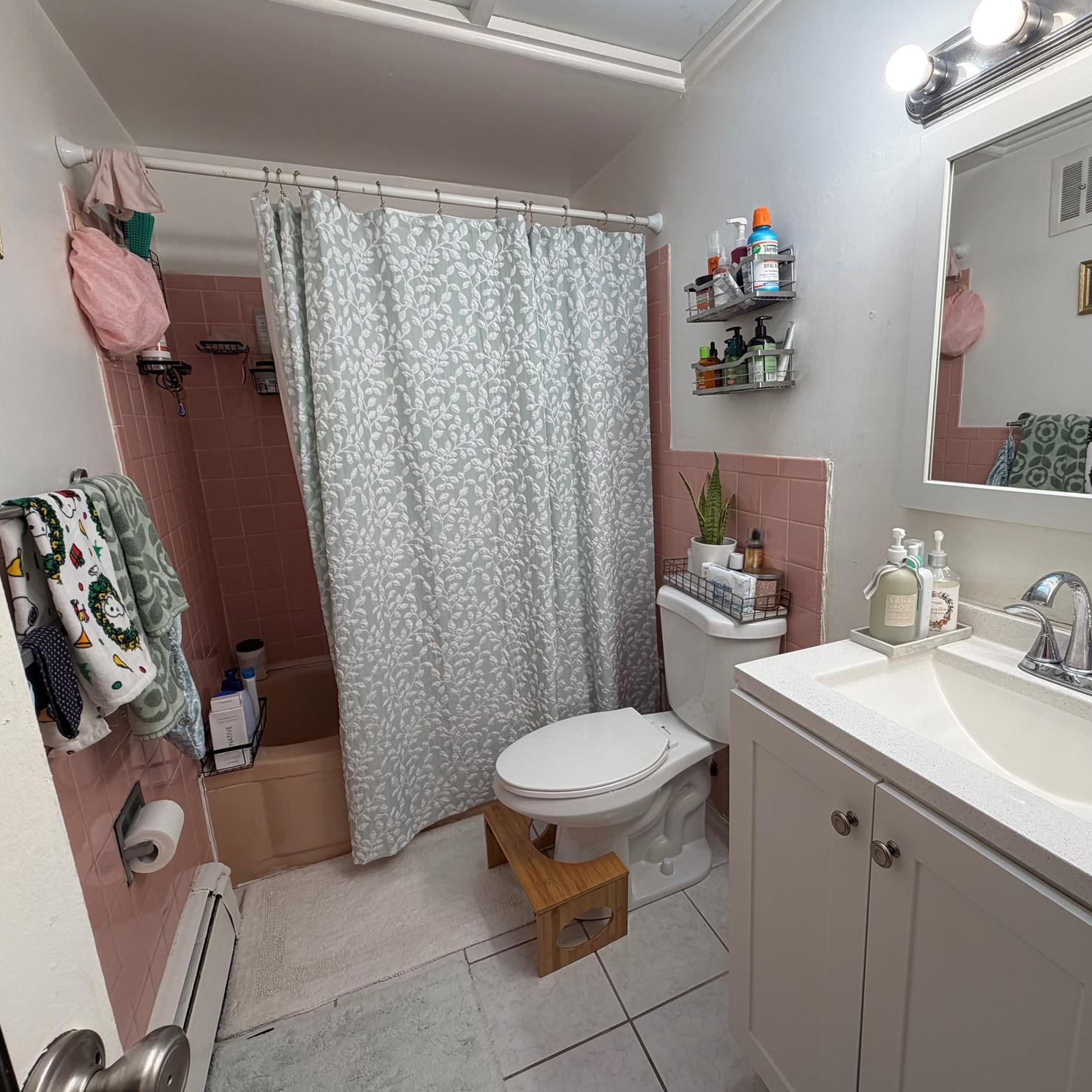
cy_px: 547
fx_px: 607
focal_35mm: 17
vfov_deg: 84.0
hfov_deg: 83.5
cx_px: 617
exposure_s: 1/120
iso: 100
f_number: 2.2
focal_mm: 2.22
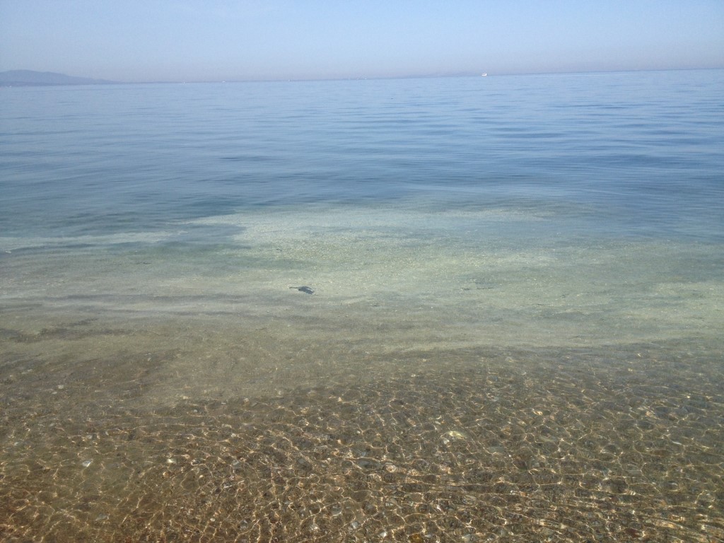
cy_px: 272
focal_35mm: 35
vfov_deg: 40.7
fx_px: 732
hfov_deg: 52.6
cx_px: 362
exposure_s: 1/1842
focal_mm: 4.28
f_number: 2.4
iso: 50
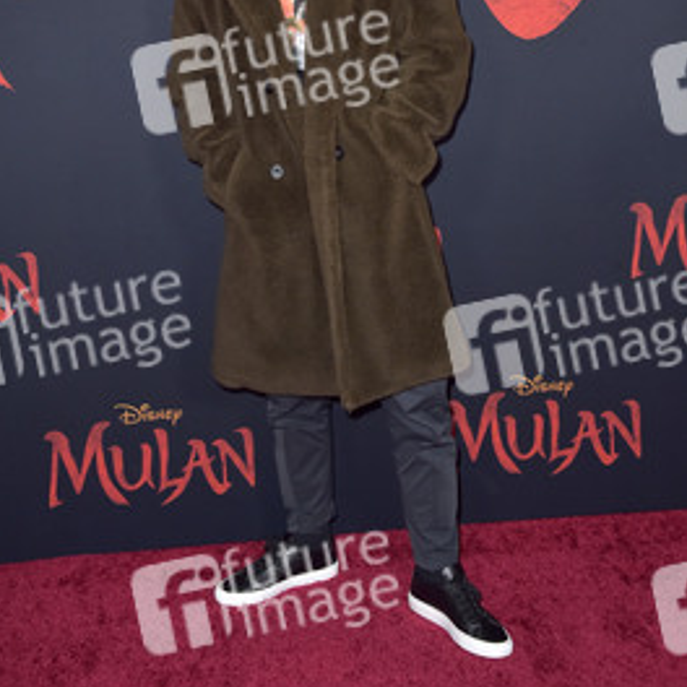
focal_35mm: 58
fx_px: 1302
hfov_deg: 29.6
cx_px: 342
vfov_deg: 29.2
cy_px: 203
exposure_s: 1/200
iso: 640
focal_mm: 45
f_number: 7.1
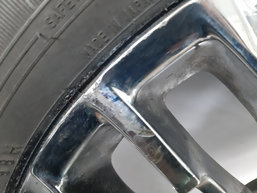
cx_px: 128
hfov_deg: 65.3
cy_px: 96
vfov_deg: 51.4
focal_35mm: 27
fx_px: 200
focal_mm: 3.93
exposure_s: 1/25
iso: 400
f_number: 1.7
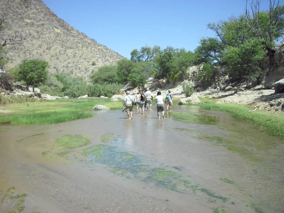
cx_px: 142
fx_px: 312
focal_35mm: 38
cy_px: 106
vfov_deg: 37.7
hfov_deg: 49.0
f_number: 8
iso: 100
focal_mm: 6.2
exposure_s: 1/200
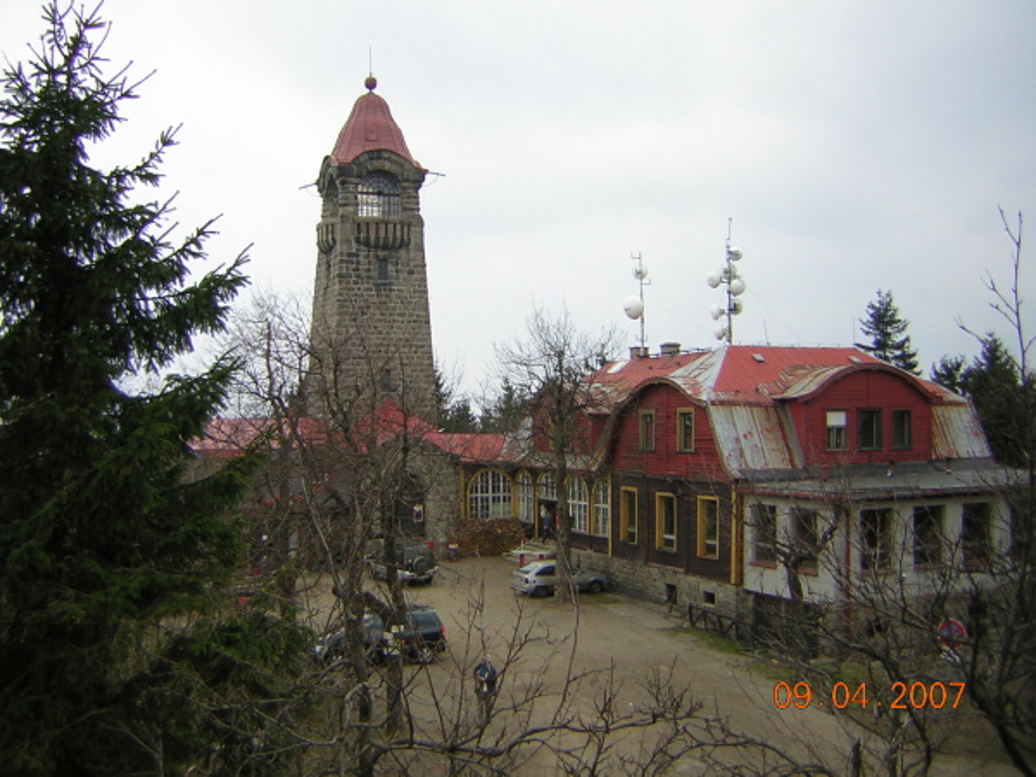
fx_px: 1077
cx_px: 518
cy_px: 388
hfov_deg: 51.4
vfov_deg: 39.7
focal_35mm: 36
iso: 50
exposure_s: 1/453
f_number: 2.6
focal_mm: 4.7
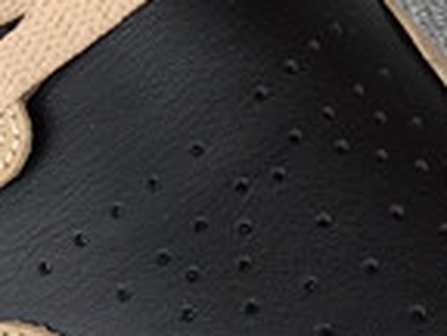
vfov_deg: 7.6
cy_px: -95
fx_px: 2505
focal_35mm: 194
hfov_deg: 10.0
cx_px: -102
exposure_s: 1/138
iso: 25
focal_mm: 3.3
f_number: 2.4
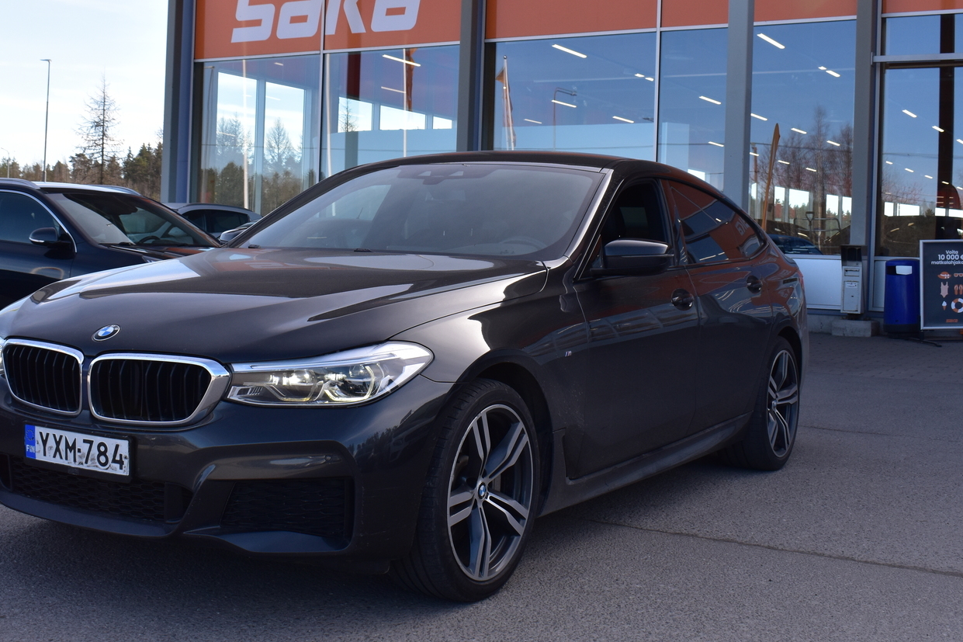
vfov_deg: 28.6
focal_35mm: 47
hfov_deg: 41.8
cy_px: 267
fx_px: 1257
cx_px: 405
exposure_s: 1/250
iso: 400
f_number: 9.5
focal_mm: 24
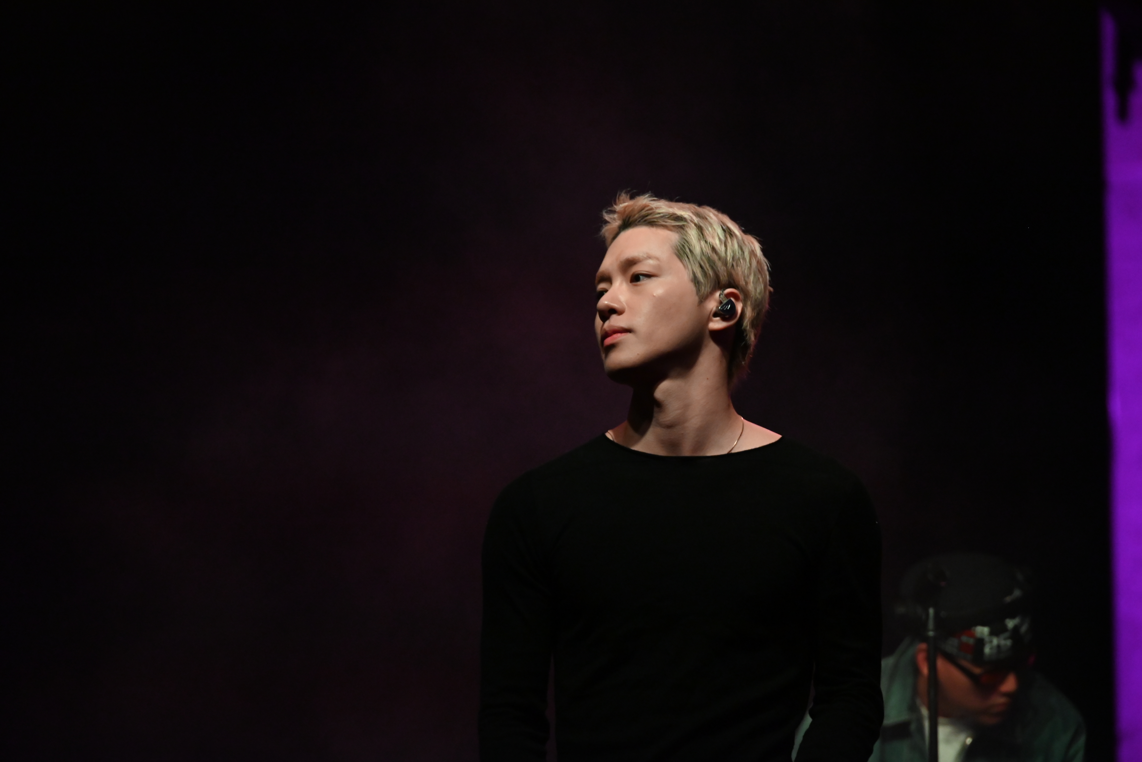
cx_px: 571
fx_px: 6029
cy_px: 381
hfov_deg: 10.8
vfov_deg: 7.2
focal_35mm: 190
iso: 5000
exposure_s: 1/250
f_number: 8
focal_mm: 190
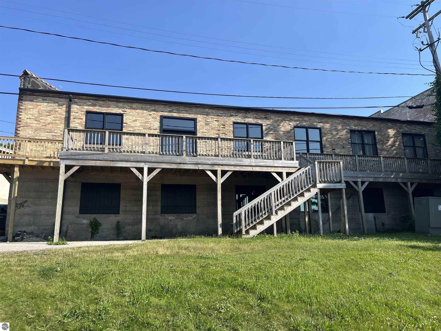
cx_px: 220
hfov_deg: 67.3
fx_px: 331
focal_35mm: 26
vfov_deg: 53.1
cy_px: 166
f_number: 1.6
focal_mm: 5.1
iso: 50
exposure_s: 1/2062
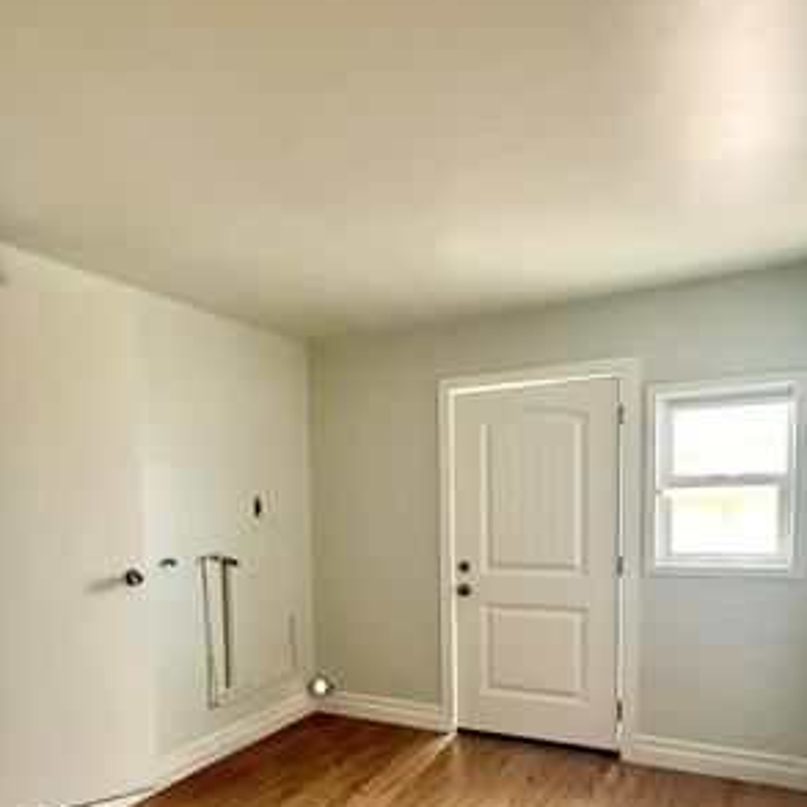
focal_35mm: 27
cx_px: 303
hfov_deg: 58.3
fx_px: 712
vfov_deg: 57.4
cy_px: 556
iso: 800
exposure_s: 1/60
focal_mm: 2.22
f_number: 2.2
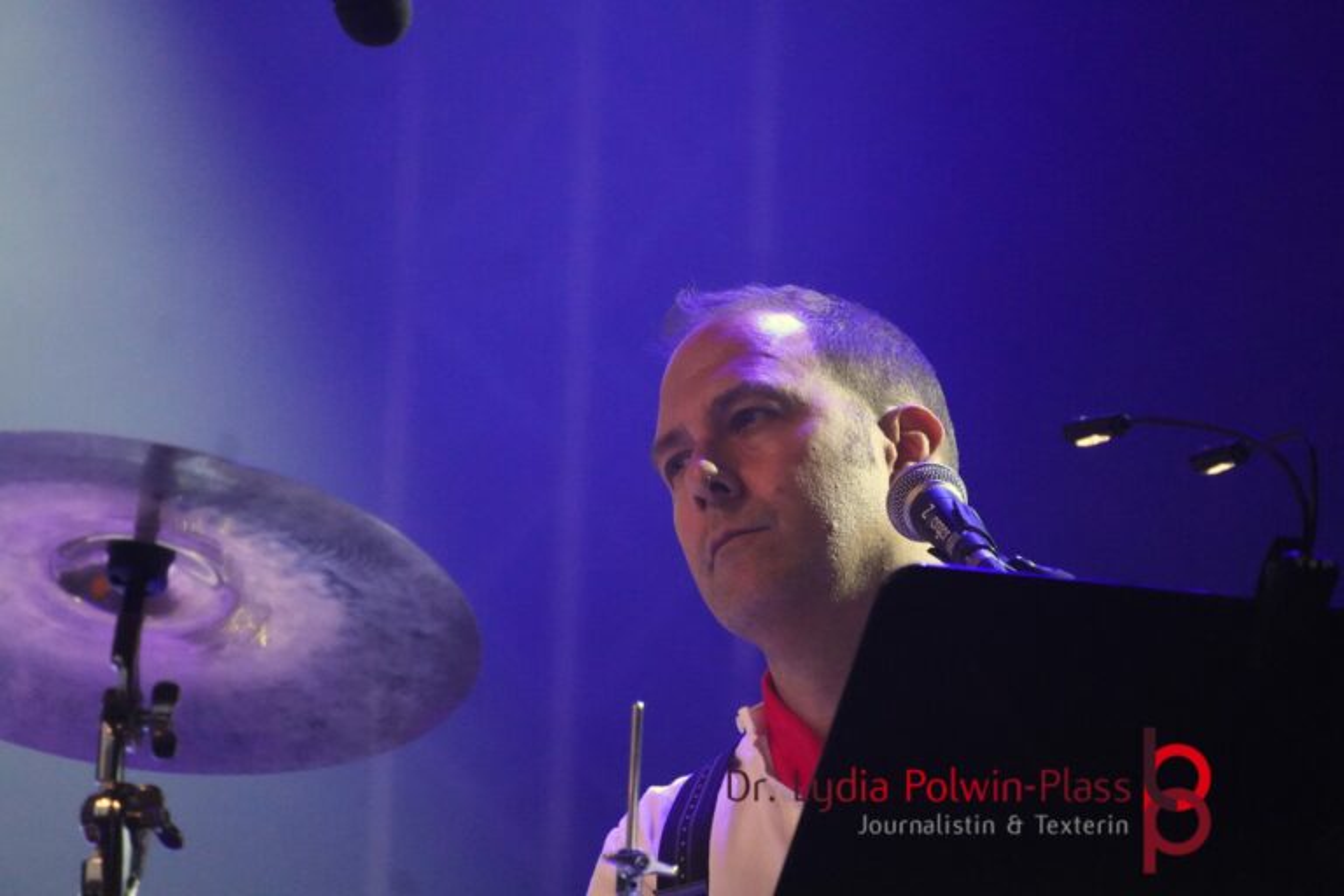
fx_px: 13215
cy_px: 448
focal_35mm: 354
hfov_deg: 5.8
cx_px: 672
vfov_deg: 3.9
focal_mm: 236
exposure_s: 1/400
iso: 6400
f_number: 6.3
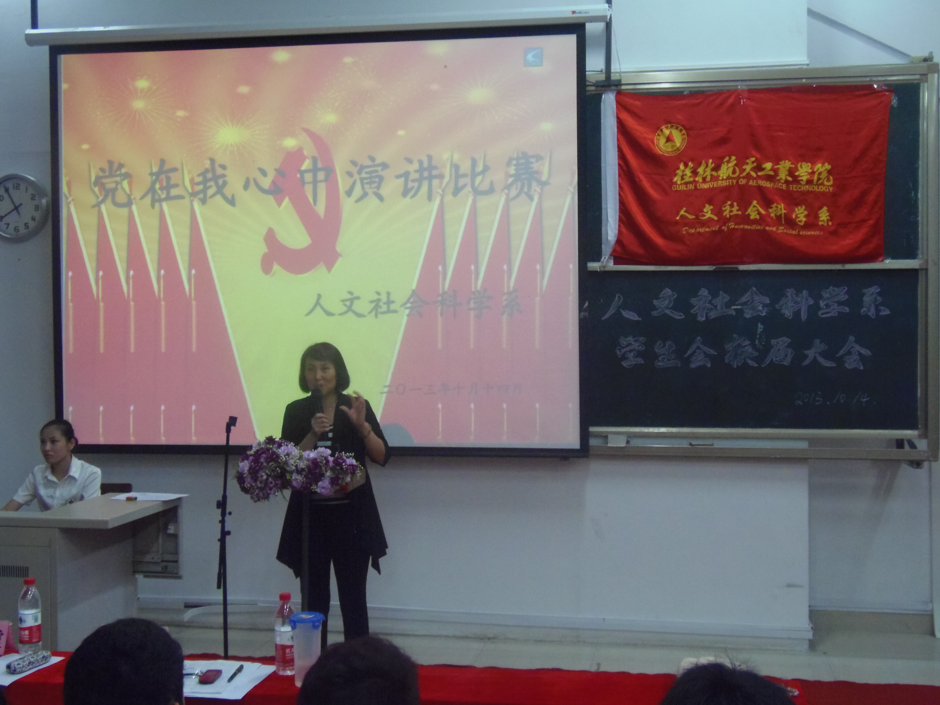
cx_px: 470
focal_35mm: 42
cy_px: 352
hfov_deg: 44.8
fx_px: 1141
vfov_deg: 34.3
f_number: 3.6
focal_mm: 7.8
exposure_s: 1/25
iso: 400
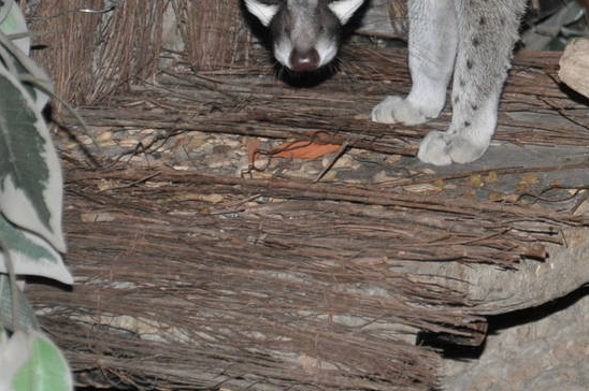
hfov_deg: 5.2
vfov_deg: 3.5
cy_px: -67
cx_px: 713
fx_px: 6439
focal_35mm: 394
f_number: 5.6
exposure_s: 1/60
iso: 800
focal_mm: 90
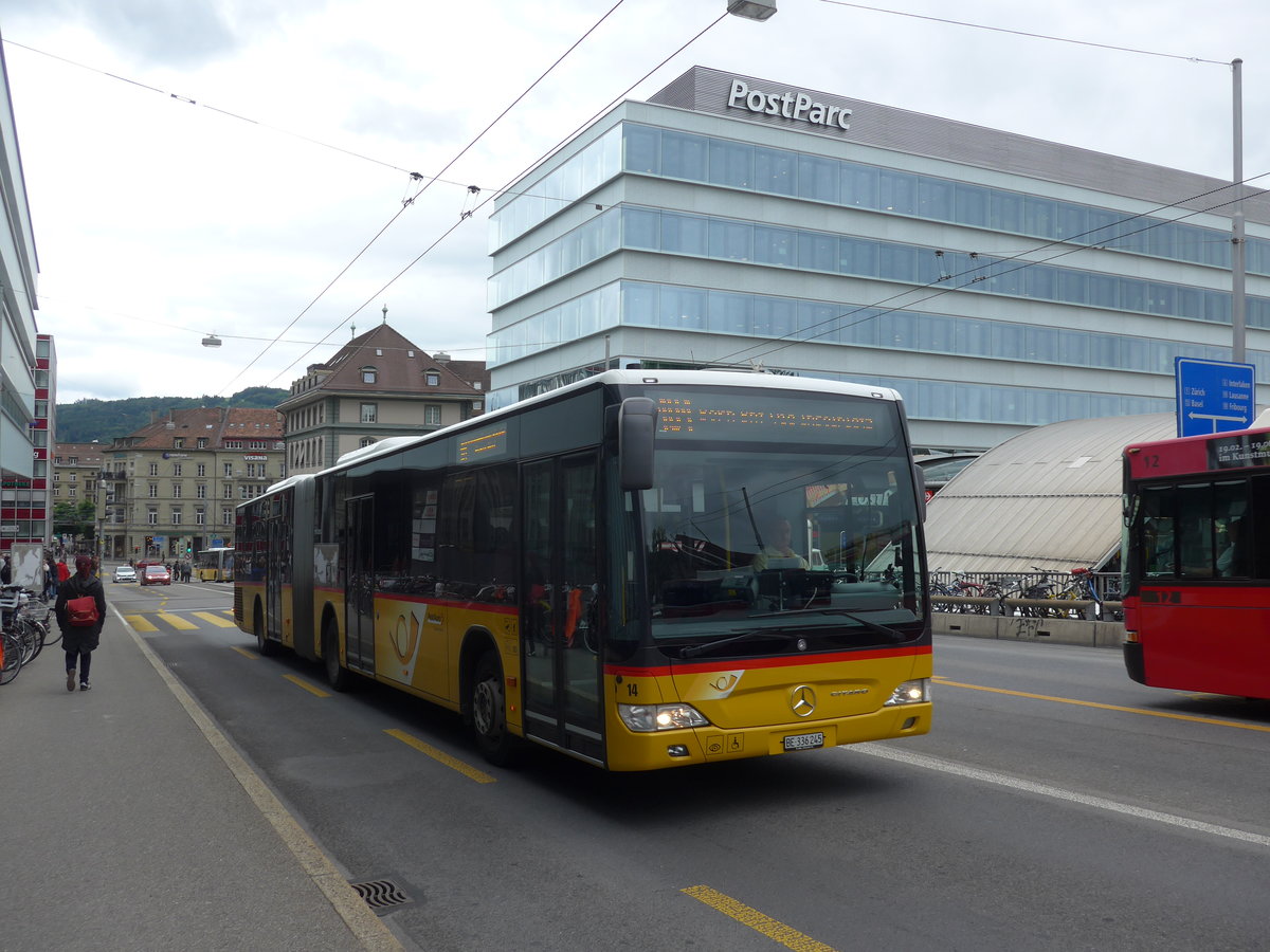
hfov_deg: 61.7
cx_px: 635
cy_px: 476
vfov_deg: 48.2
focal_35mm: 29
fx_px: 1064
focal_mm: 6
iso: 80
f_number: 2.8
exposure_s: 1/640
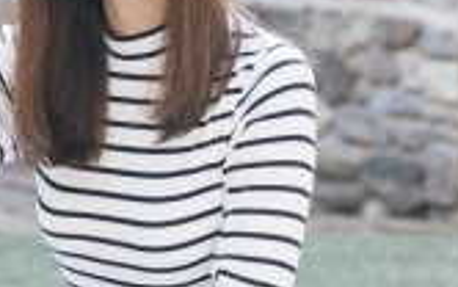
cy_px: 52
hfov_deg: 6.4
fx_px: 4022
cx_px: -301
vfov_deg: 4.1
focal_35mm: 322
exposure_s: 1/160
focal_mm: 70
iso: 125
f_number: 4
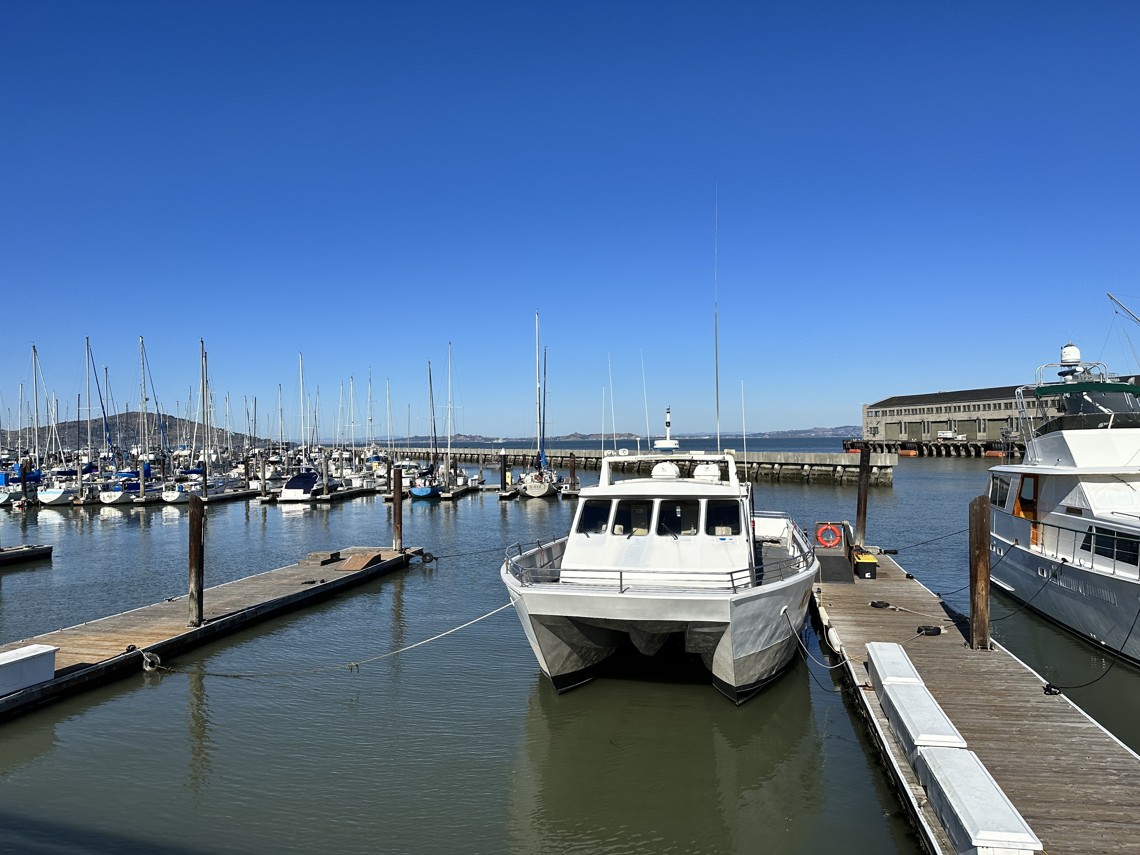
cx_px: 570
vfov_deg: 56.8
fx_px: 790
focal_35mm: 24
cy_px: 428
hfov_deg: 71.6
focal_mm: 6.86
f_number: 1.78
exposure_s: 1/8929
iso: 80
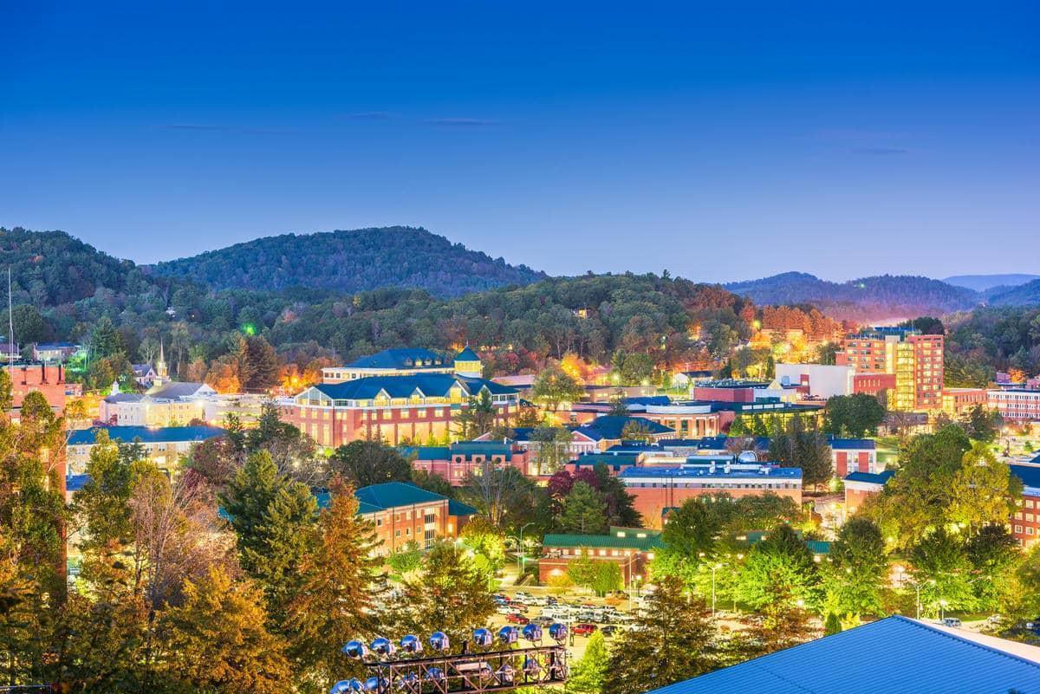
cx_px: 520
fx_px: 2254
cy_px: 347
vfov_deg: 17.5
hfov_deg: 26.0
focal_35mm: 78
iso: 100
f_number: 8
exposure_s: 30
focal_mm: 78
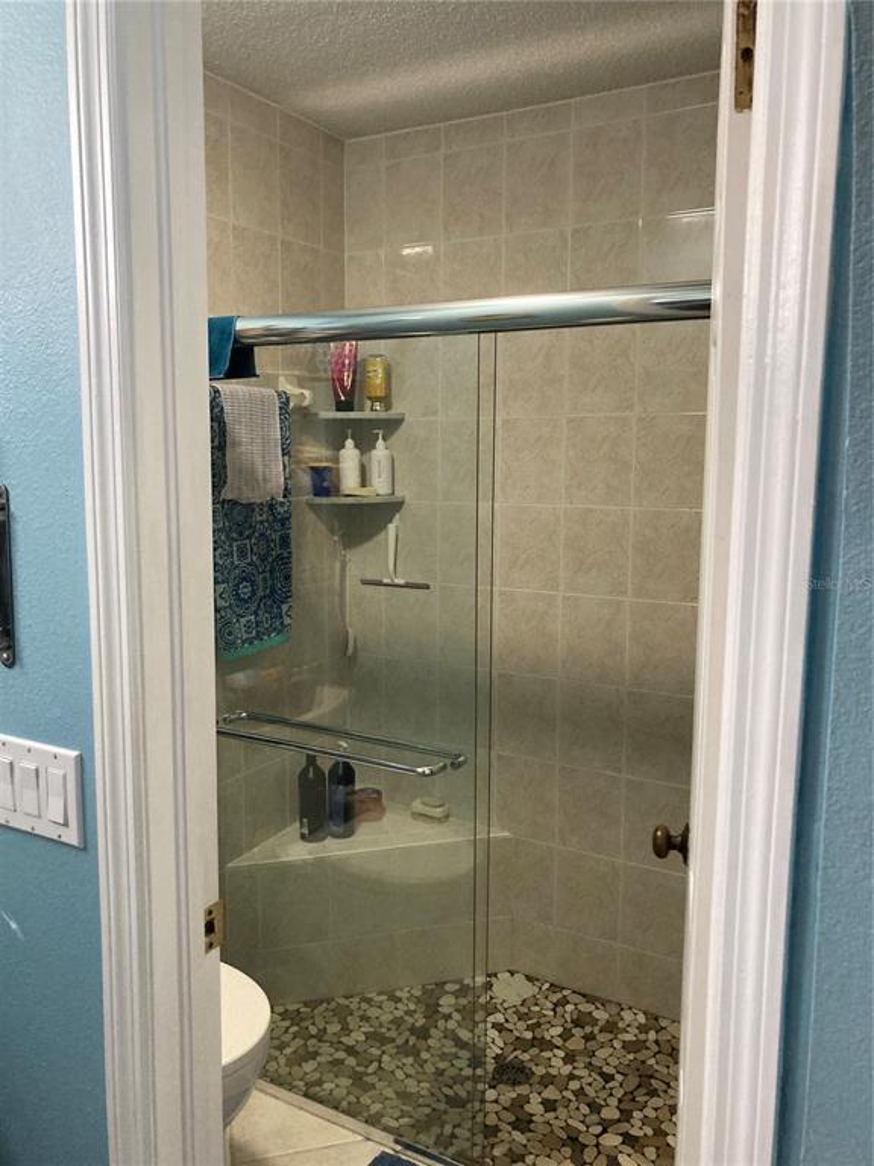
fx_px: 943
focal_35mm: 28
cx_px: 437
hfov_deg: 49.7
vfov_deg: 63.4
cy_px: 583
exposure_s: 1/60
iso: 250
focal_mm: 3.99
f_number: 1.8
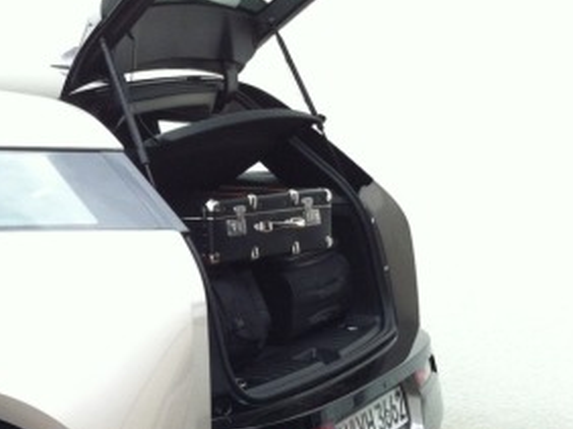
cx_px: -75
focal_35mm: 93
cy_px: 281
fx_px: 1538
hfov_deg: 20.1
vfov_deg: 15.8
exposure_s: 1/120
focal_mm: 3.85
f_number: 2.8
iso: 125
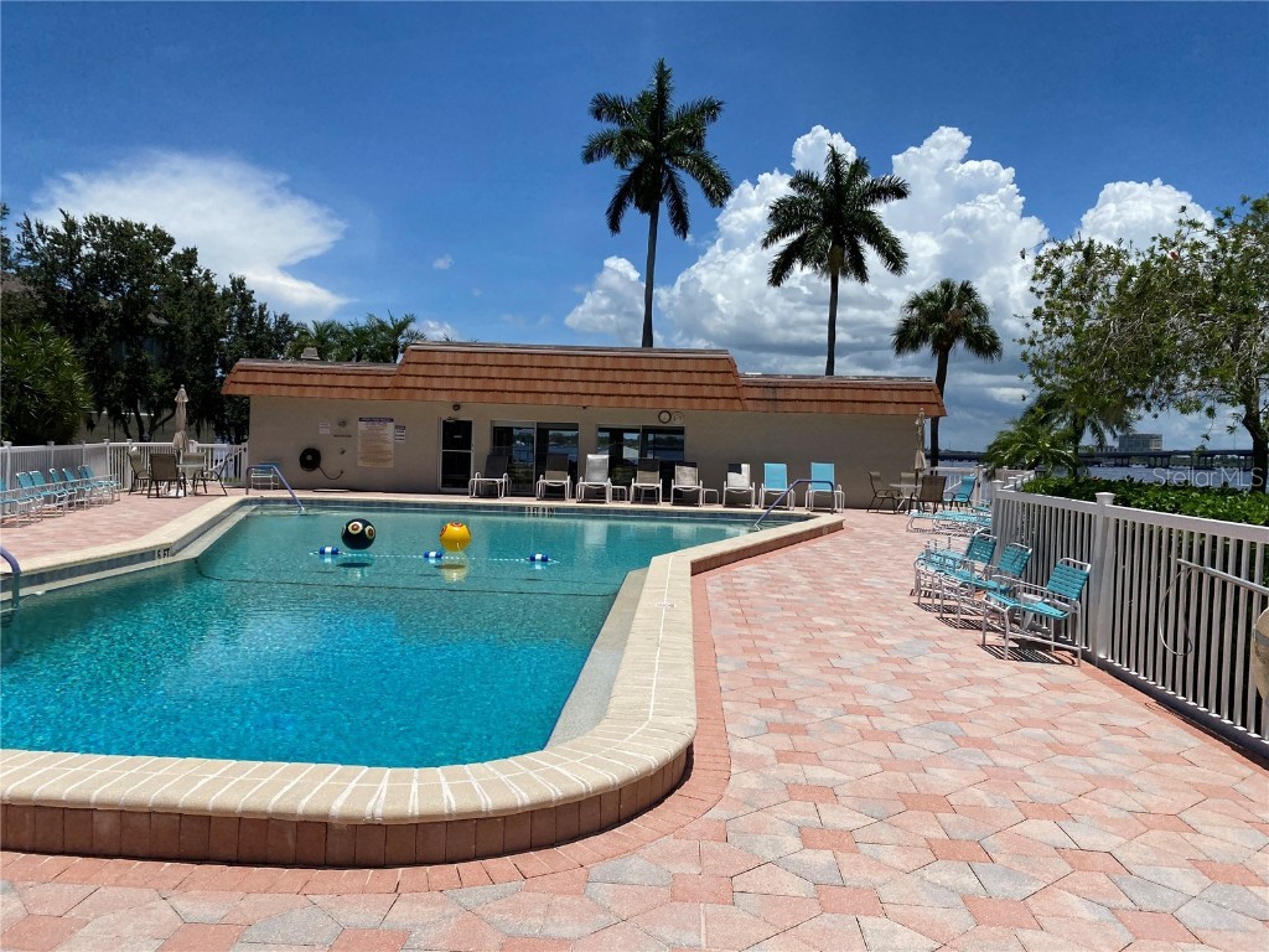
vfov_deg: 53.1
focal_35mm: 26
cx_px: 634
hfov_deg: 67.3
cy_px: 476
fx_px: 953
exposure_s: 1/6410
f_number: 1.8
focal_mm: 4.25
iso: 32
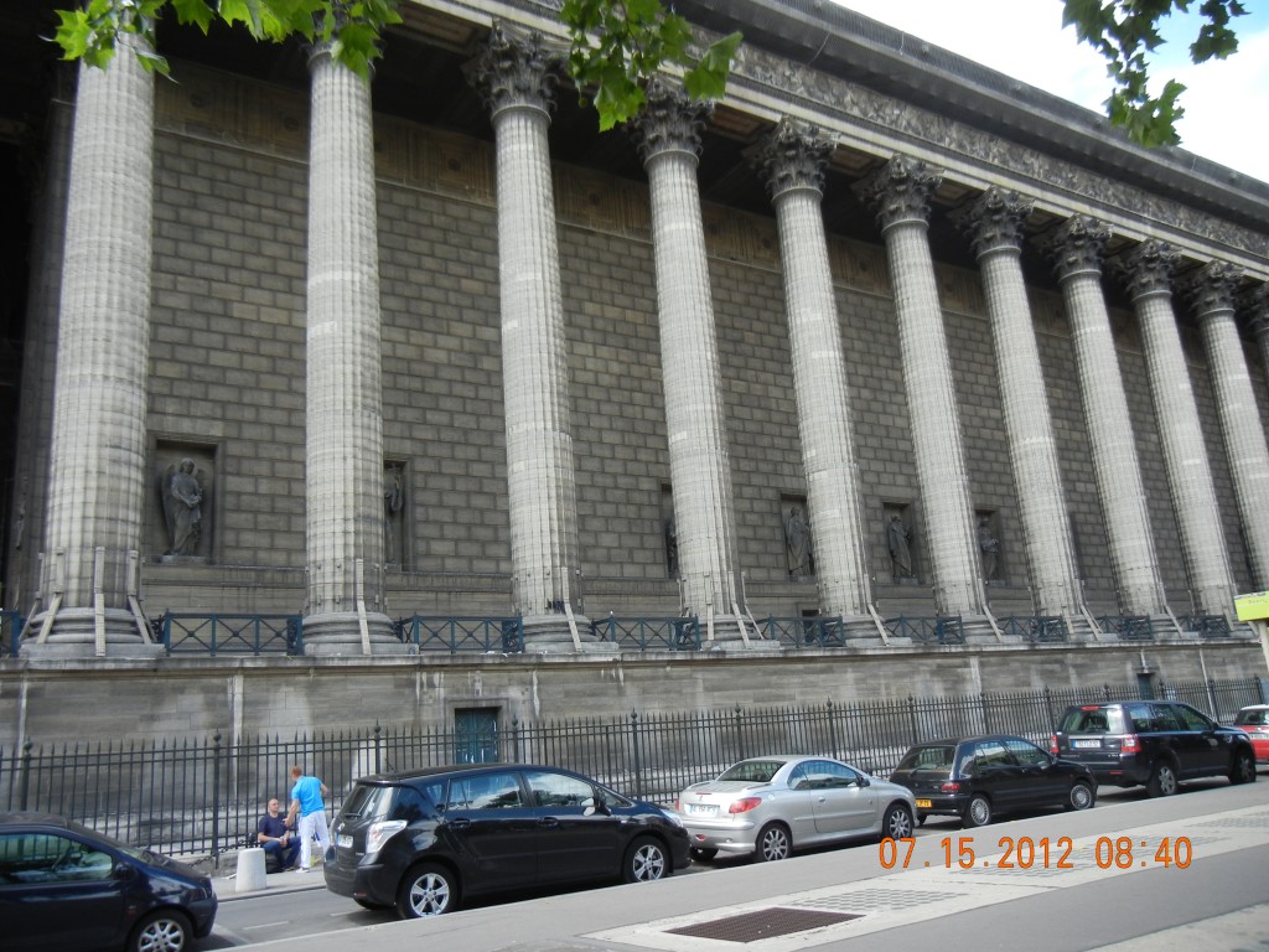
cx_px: 634
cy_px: 476
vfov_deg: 46.8
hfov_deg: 60.0
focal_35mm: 30
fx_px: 1100
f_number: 3.5
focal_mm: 5.4
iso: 160
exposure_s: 1/349
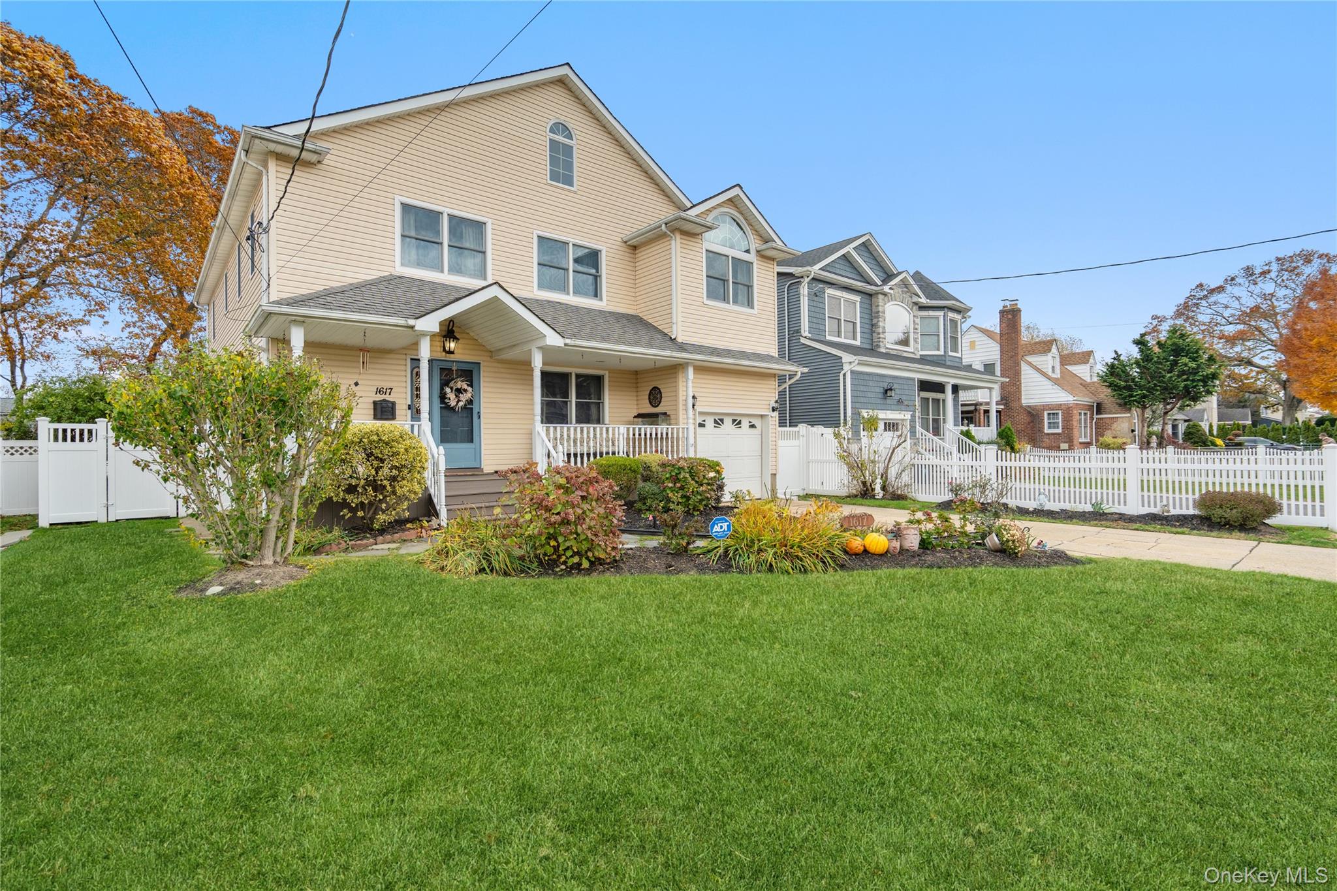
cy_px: 446
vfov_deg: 73.7
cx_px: 668
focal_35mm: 16
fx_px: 594
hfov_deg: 96.7
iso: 400
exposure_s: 1/320
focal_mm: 16
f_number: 5.6
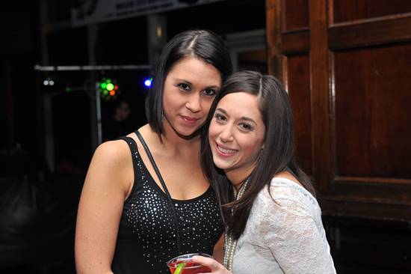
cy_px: 137
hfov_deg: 35.7
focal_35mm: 56
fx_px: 639
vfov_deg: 24.2
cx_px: 206
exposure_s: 1/100
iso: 800
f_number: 5
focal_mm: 56
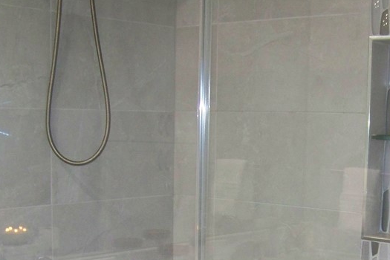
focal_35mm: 73
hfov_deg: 27.5
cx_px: 266
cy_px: 282
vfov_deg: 18.0
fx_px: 791
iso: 200
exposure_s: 1/30
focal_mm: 5.85
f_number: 2.8
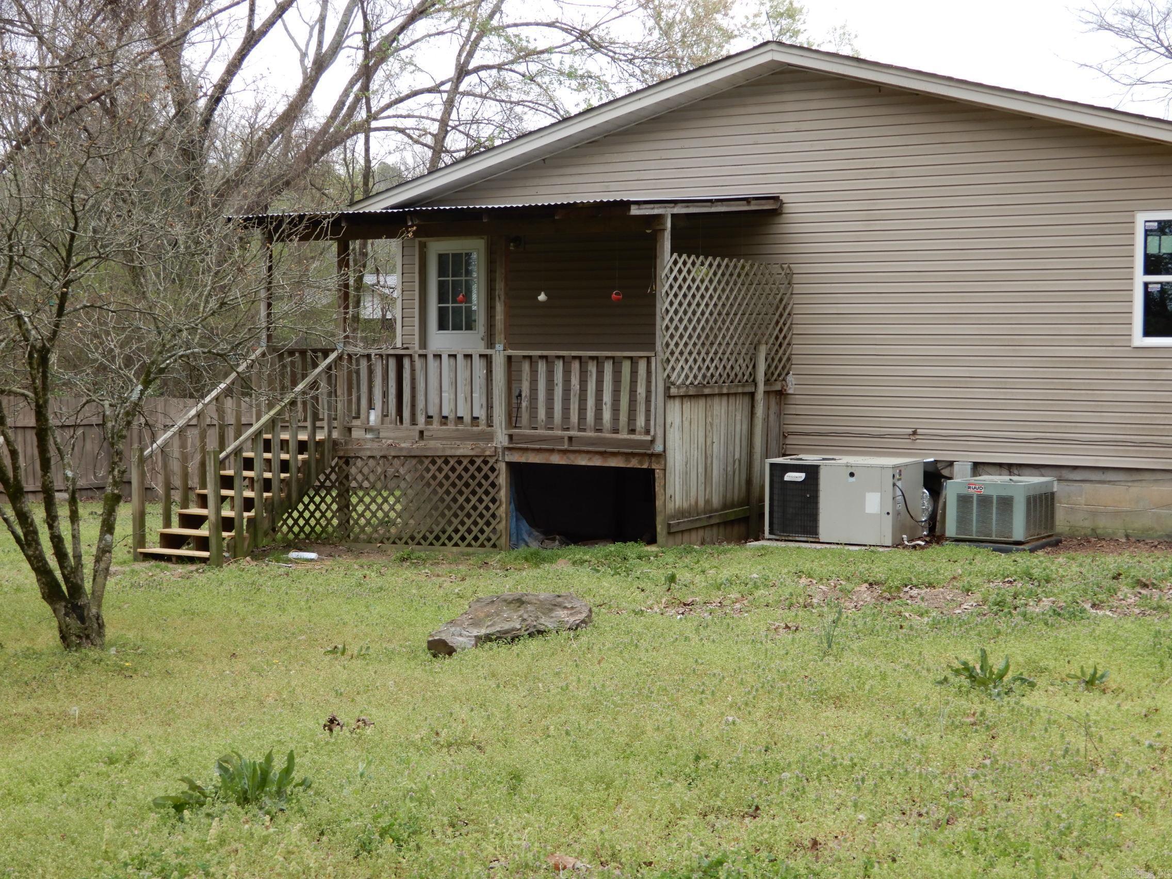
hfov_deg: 38.2
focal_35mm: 50
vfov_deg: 29.1
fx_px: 1693
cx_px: 586
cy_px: 440
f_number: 4
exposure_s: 1/160
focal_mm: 8.9
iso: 80
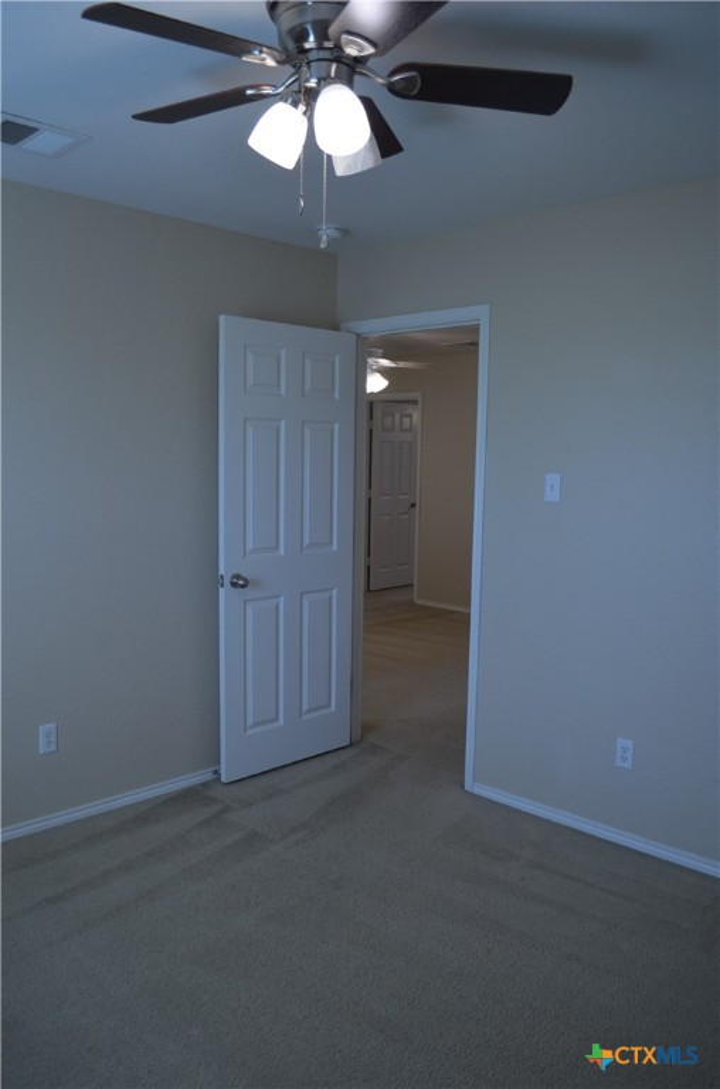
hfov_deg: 47.7
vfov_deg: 67.5
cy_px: 544
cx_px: 360
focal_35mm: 27
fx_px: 814
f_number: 3.5
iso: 400
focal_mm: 18
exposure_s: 1/160
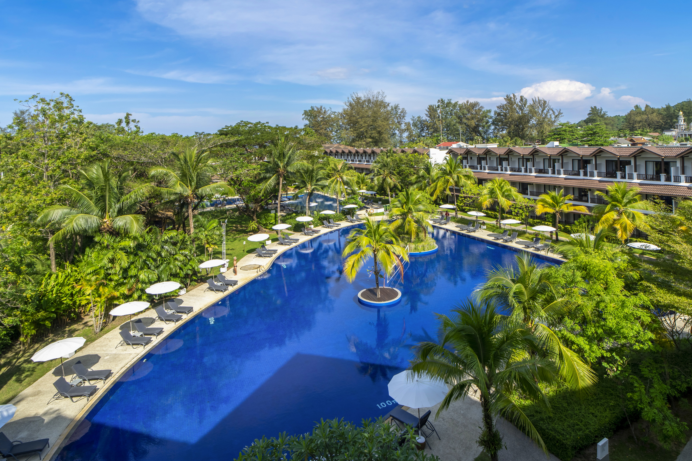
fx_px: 365
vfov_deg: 64.5
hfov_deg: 86.9
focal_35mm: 19
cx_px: 348
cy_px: 224
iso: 100
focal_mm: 18
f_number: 8
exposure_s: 1/1250
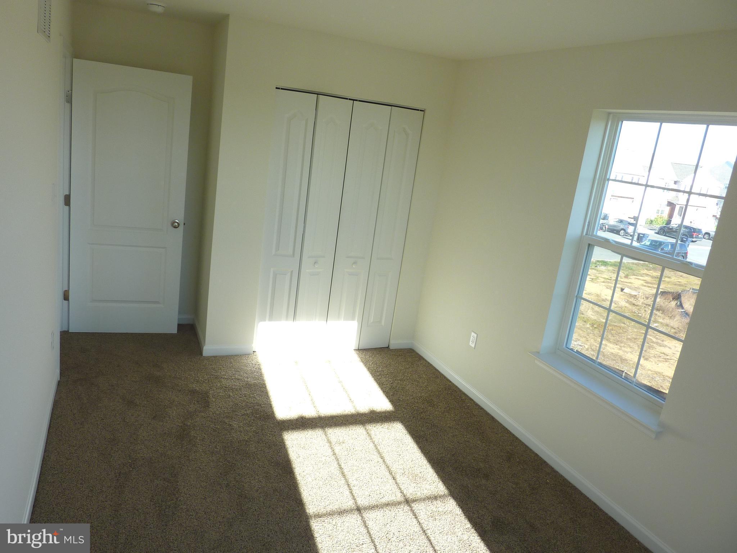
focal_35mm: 25
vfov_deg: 54.9
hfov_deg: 69.4
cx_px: 368
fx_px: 532
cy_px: 276
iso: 80
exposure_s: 1/100
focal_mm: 4.1
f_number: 3.5
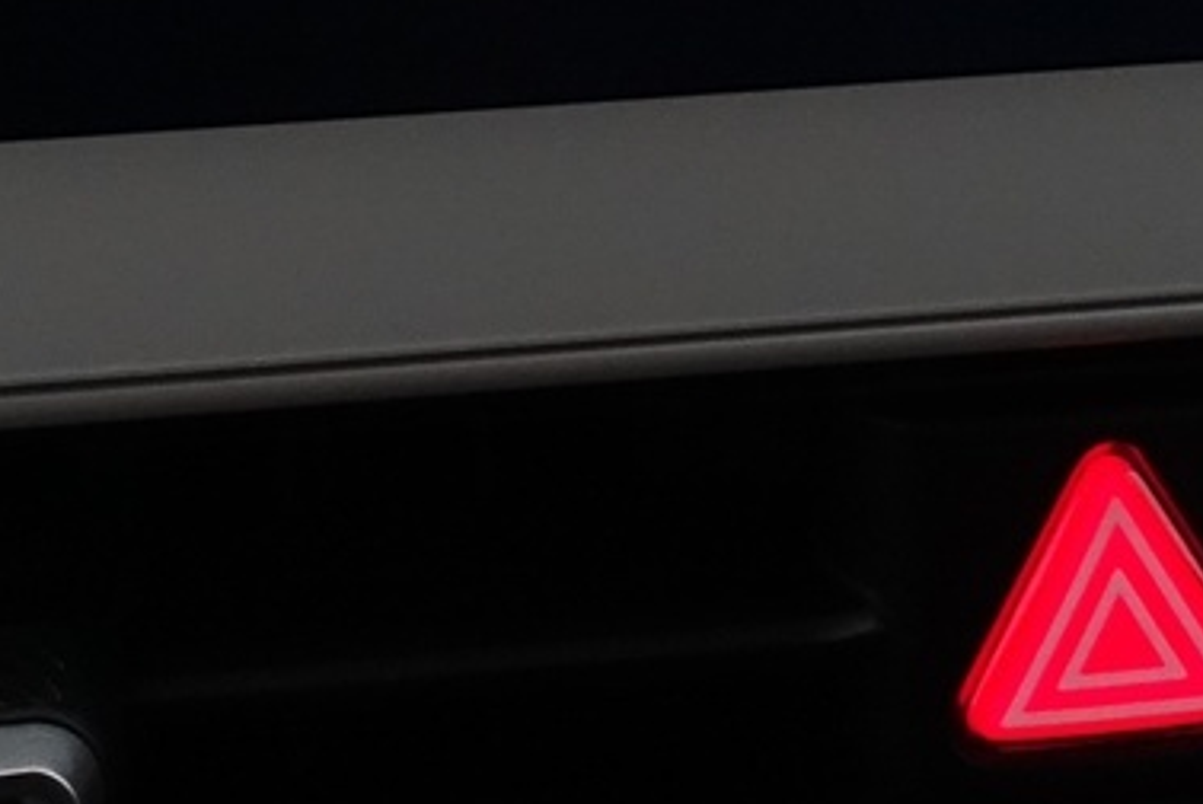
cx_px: 839
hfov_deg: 19.7
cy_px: -737
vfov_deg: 12.0
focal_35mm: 103
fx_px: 3444
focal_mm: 8.8
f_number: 2.5
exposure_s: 1/100
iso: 1000
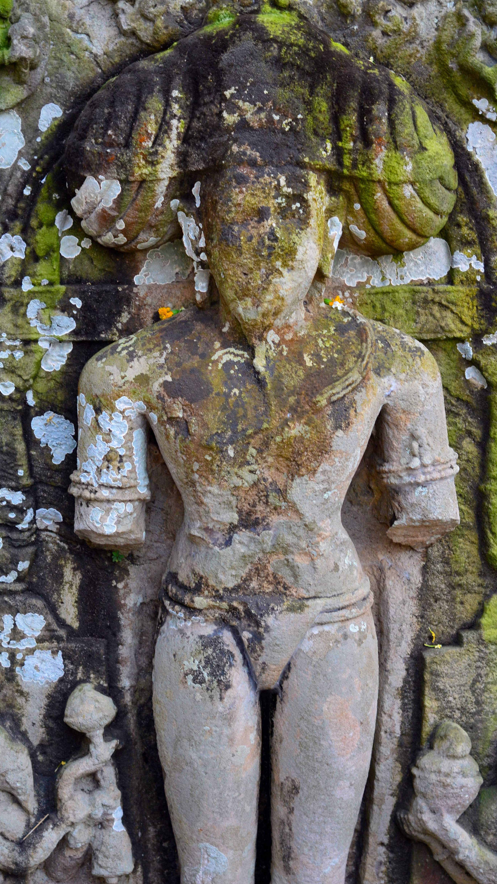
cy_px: 444
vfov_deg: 26.8
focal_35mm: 79
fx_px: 1851
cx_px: 249
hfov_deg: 15.3
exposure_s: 1/200
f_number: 5
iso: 500
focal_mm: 50
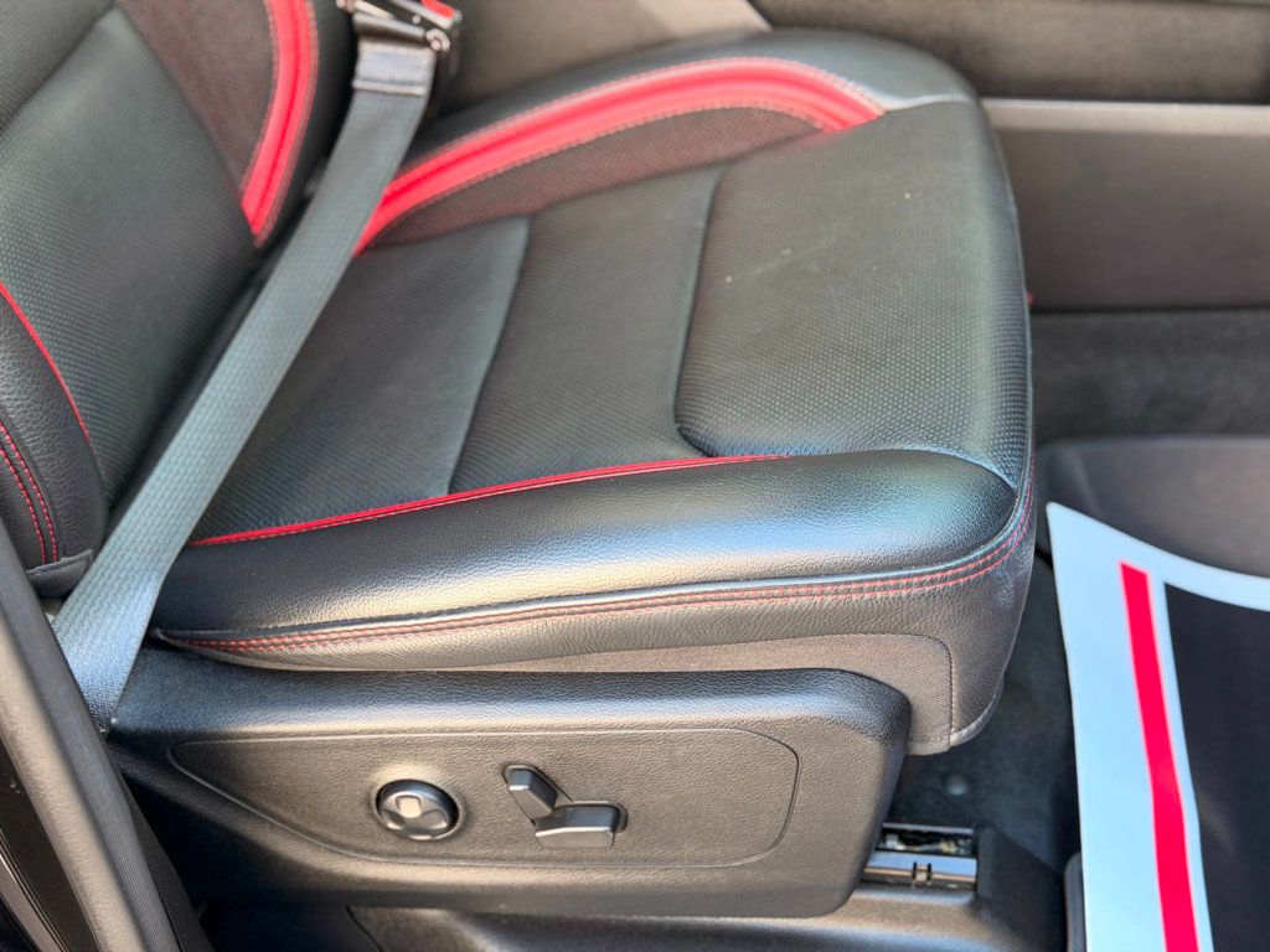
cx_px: 635
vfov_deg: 30.3
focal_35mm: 48
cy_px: 476
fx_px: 1761
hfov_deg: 39.7
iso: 100
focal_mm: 6.76
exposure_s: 1/68
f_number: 1.78
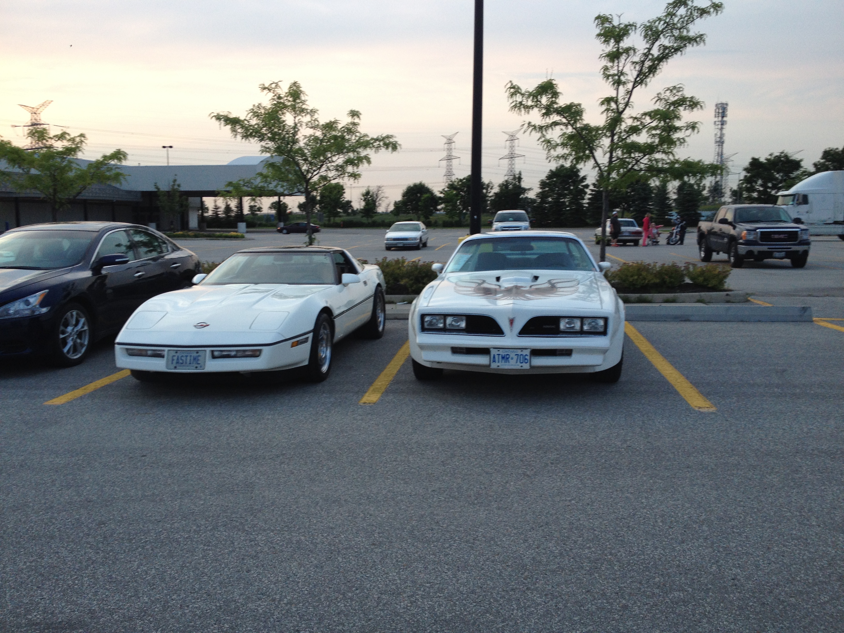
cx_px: 422
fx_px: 853
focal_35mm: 35
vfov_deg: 40.7
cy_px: 316
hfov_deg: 52.6
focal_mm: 4.28
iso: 64
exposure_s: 1/120
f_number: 2.4
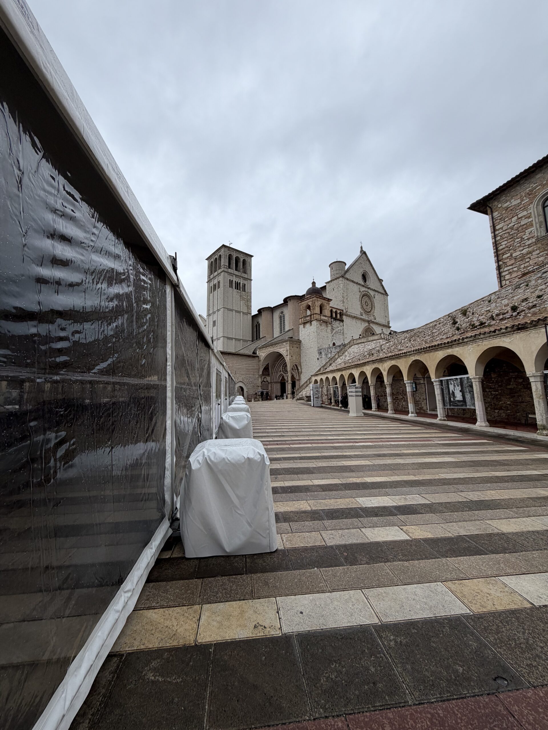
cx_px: 274
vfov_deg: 102.1
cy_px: 365
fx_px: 296
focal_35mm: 14
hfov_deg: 85.7
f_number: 2.2
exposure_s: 1/585
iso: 40
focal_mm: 2.22
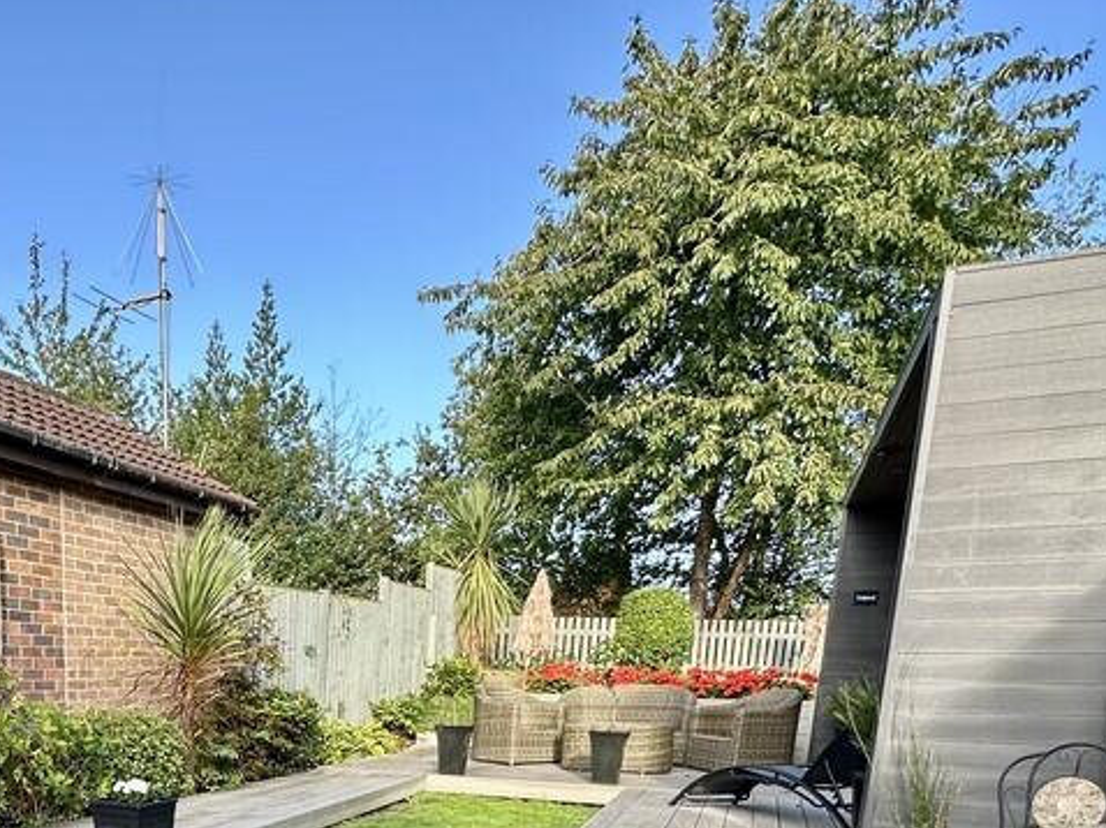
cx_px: 268
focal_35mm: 30
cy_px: 865
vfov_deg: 39.9
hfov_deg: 56.8
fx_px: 958
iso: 40
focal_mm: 2.22
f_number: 2.2
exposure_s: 1/223
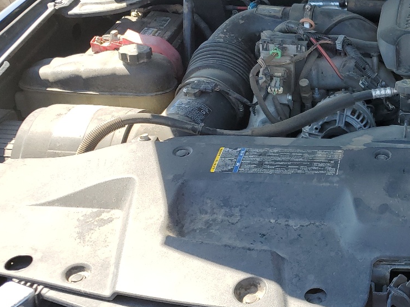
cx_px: 439
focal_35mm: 56
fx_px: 663
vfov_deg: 26.1
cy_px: 171
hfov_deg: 31.0
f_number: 1.5
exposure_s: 1/833
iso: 50
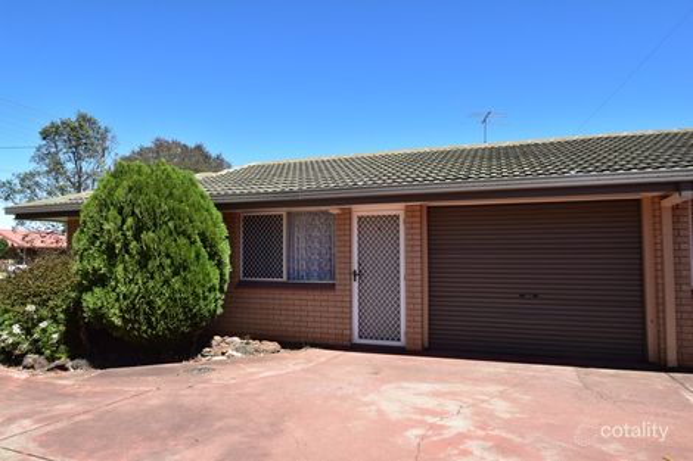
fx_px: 404
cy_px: 230
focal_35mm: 21
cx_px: 346
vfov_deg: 59.5
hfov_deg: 81.2
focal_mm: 14
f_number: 11
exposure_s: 1/400
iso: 400
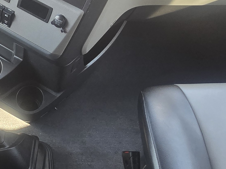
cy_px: 75
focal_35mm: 47
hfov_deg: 37.1
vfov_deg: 30.9
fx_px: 307
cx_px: 11
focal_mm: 2.2
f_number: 2.2
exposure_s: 1/60
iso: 160
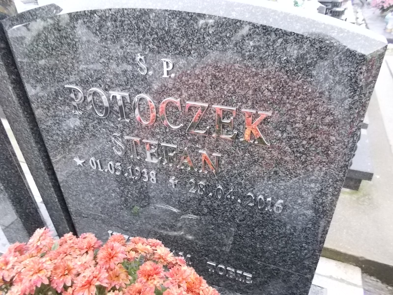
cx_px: 196
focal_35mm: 26
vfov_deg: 53.1
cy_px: 148
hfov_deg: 67.3
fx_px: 295
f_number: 3.2
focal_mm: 4.6
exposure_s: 1/100
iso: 400
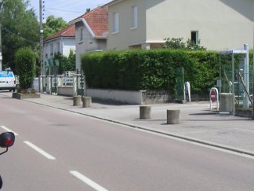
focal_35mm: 75
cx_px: 78
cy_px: 124
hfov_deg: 25.8
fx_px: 550
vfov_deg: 19.6
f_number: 6.7
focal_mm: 6
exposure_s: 1/180
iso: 50
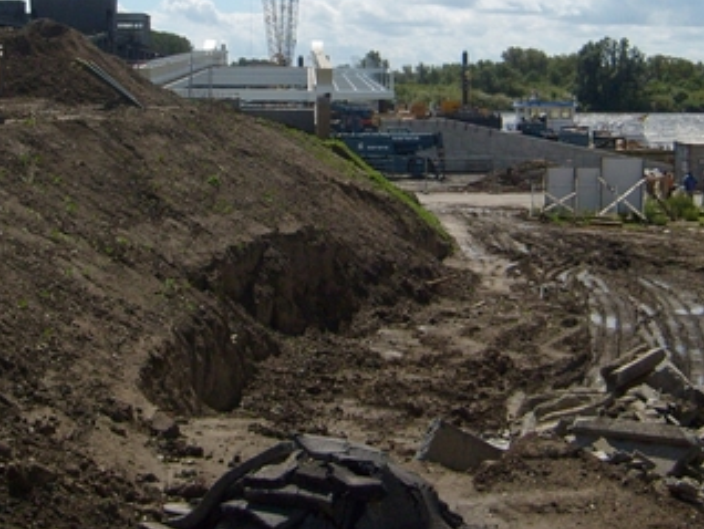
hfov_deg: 29.4
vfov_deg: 22.2
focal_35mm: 66
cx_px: 332
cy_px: 157
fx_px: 1343
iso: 80
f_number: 7.1
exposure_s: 1/500
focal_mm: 5.8
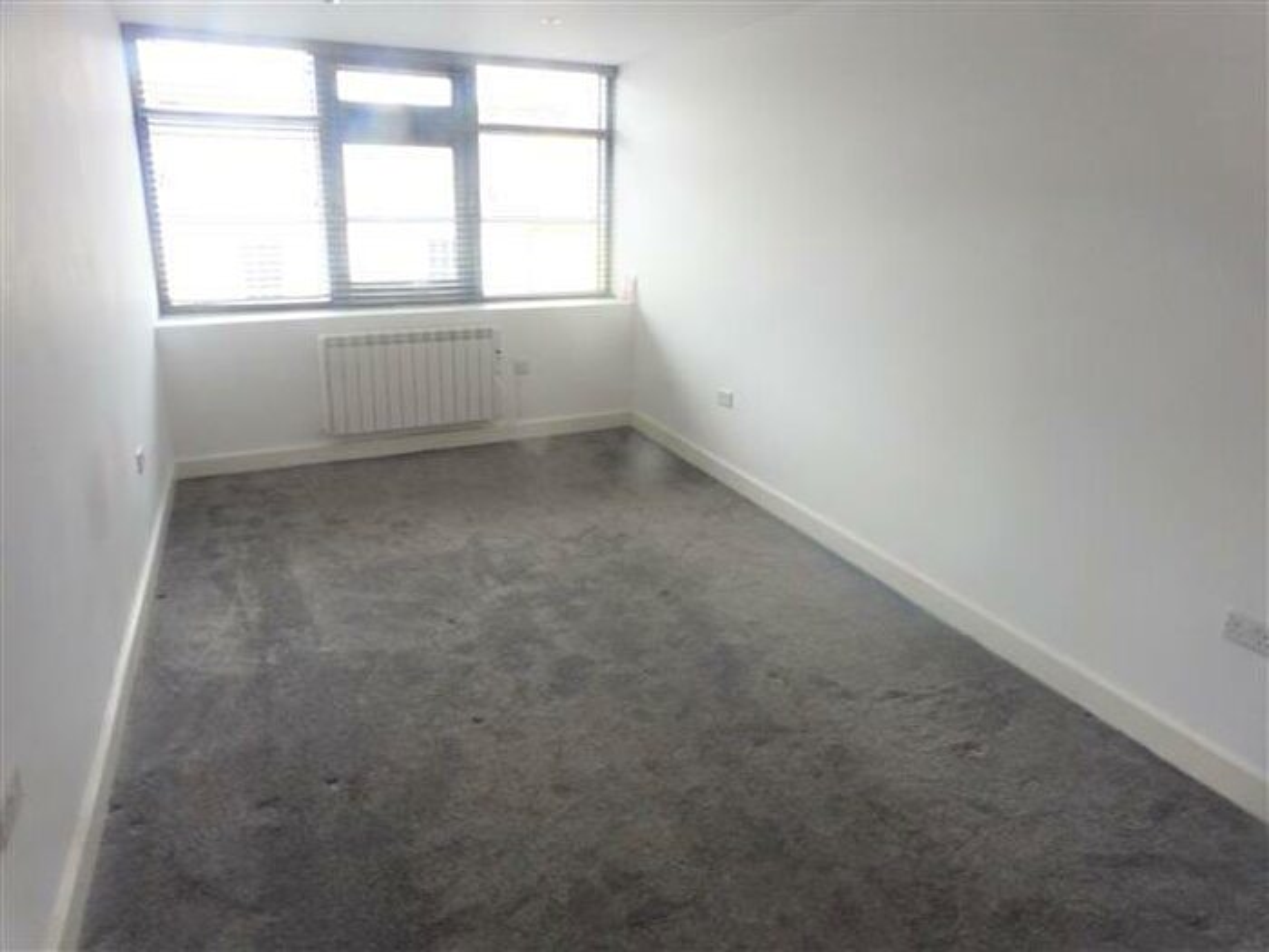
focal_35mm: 24
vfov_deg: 56.8
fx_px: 880
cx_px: 634
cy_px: 476
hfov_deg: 71.6
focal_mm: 4.3
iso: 320
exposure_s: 1/10
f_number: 8
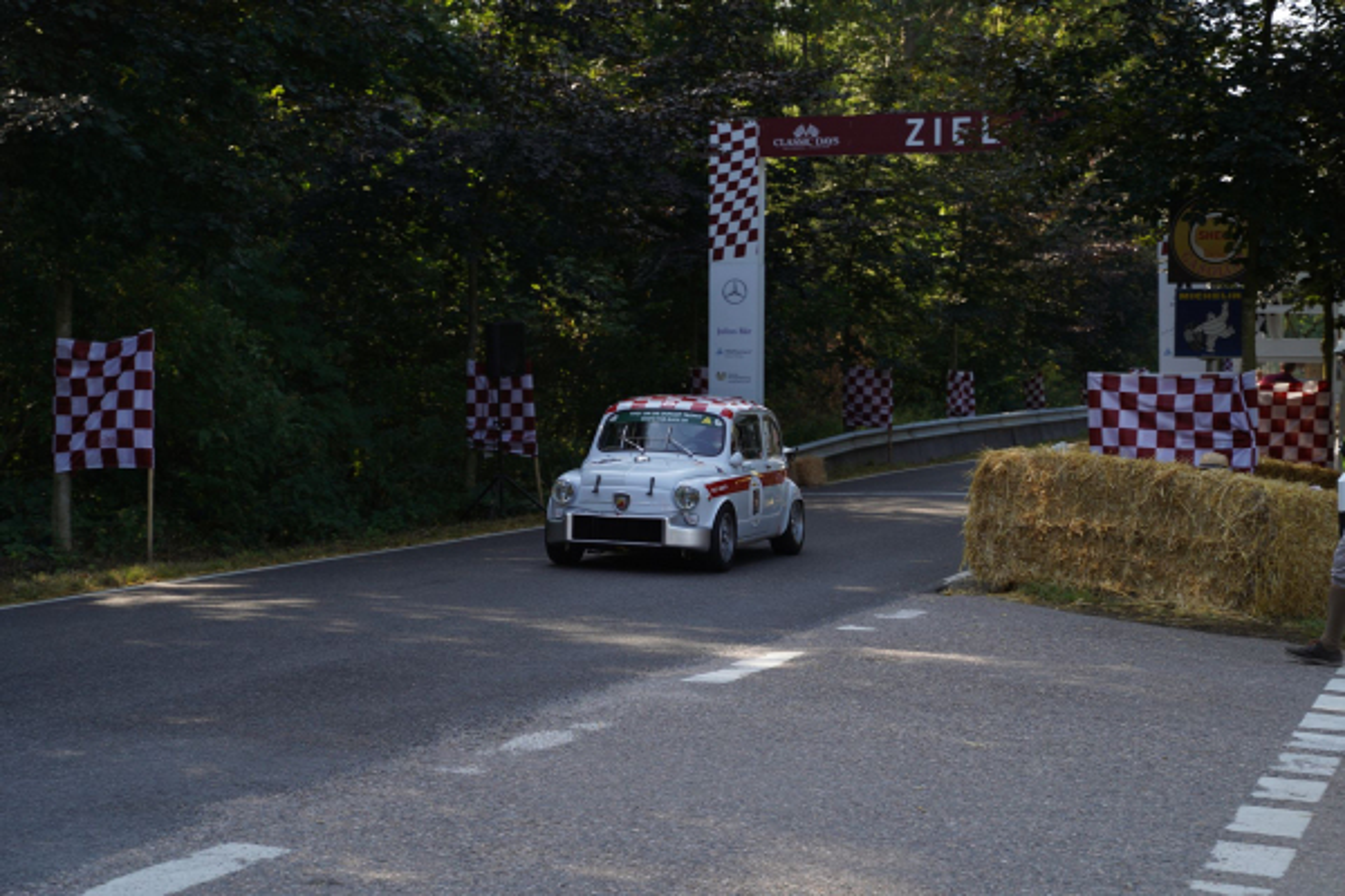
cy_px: 448
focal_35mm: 66
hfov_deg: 30.5
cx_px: 672
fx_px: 2466
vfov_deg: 20.6
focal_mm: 66
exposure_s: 1/500
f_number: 5
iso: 400
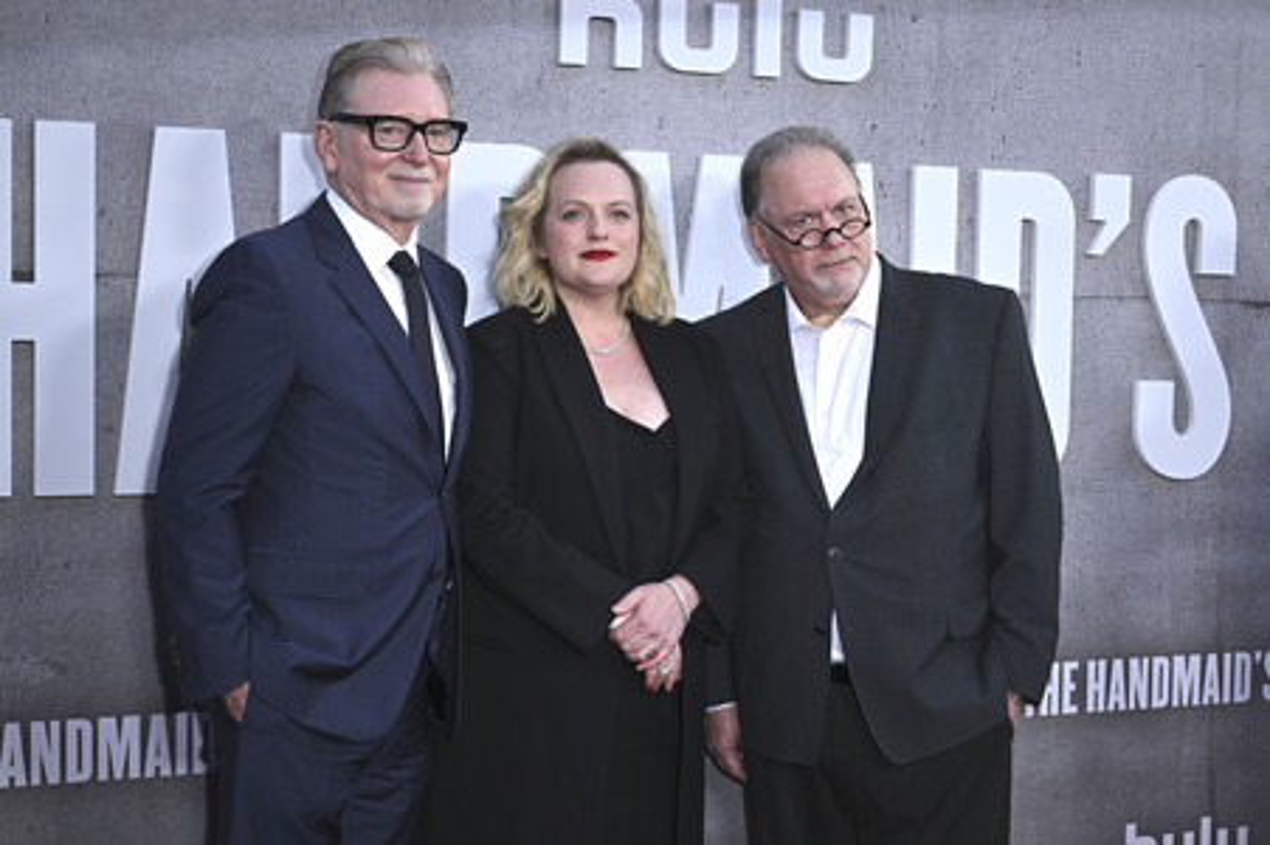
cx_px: 635
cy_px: 422
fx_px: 1798
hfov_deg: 38.9
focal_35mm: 51
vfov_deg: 26.4
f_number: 6.3
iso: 640
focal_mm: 51
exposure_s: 1/250
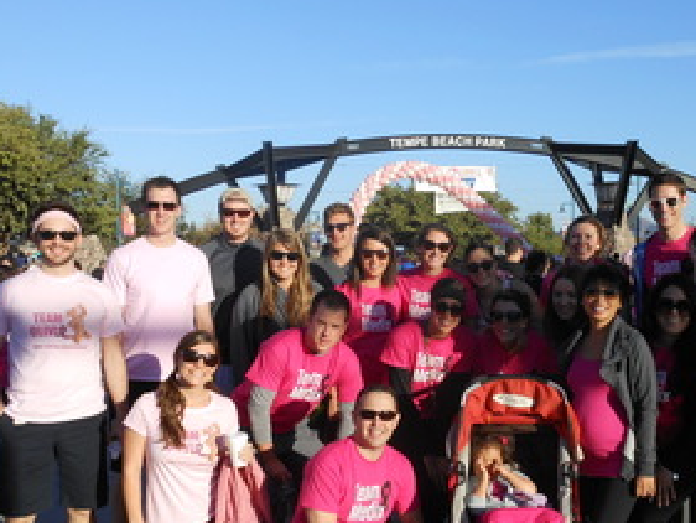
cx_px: 421
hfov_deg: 46.5
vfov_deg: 35.9
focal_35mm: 40
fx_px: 805
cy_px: 290
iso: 80
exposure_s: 1/800
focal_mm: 4.5
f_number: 3.2
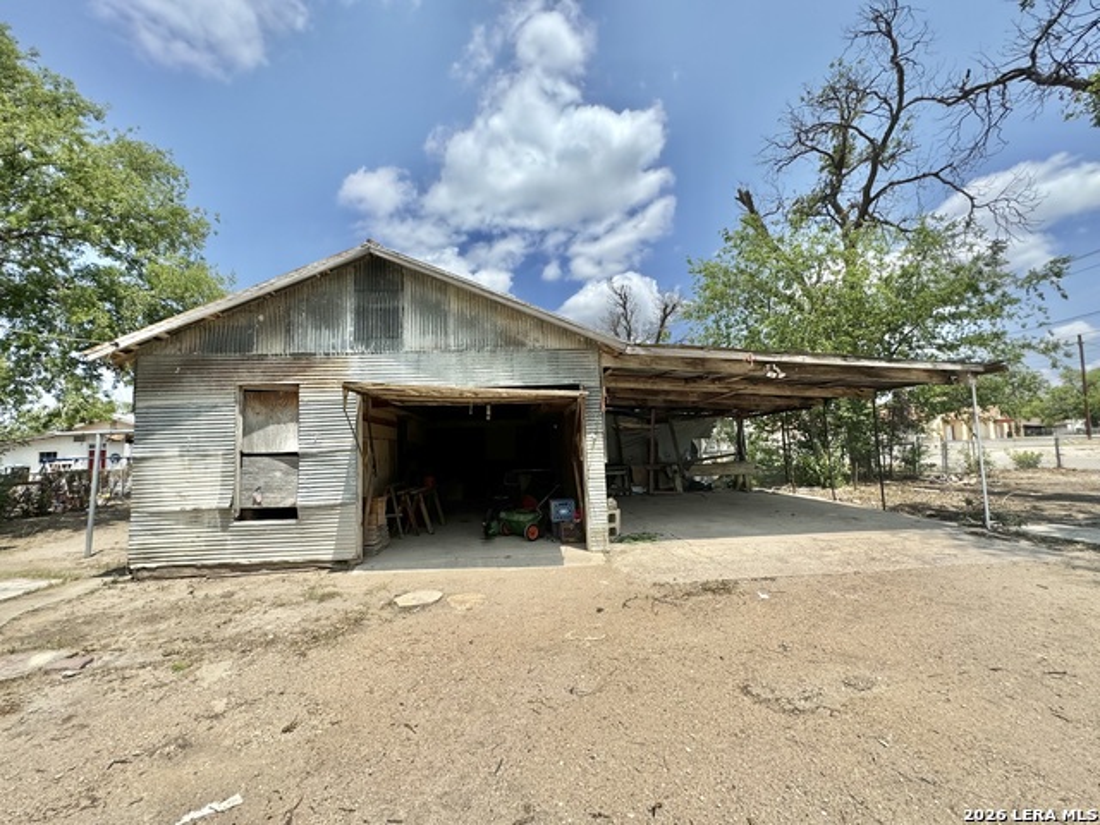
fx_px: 445
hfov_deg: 102.1
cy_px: 412
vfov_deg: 85.7
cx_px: 550
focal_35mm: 14
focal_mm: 2.22
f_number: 2.2
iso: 50
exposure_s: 1/1832
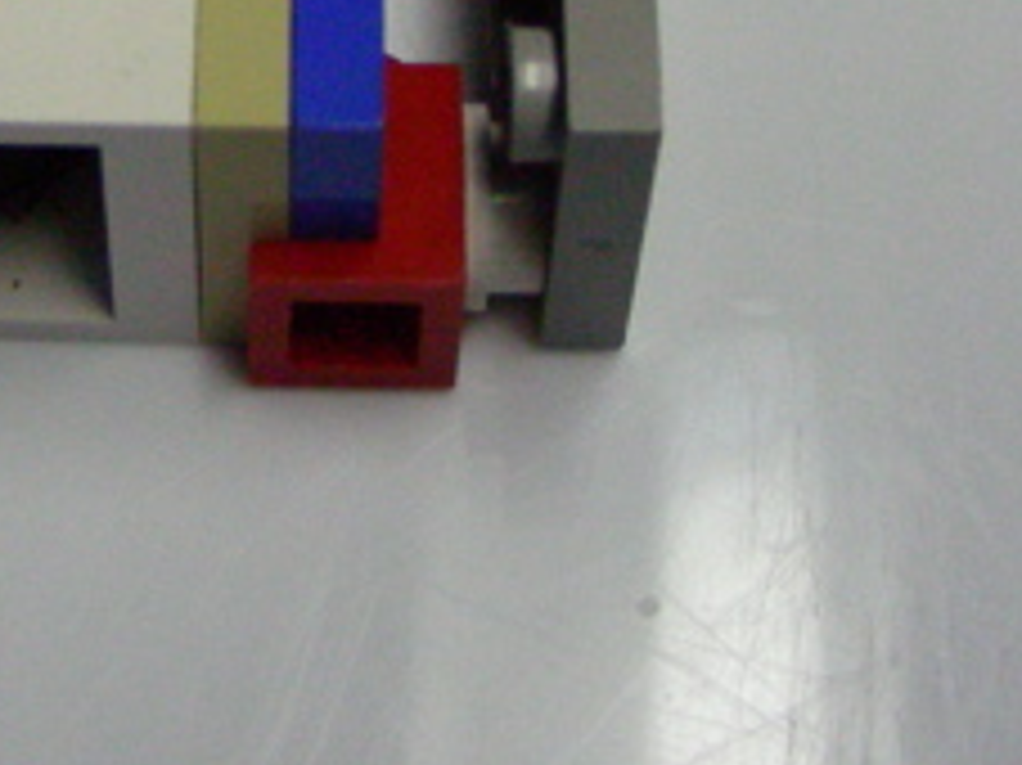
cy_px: -166
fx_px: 3157
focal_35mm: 107
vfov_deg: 13.4
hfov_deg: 18.2
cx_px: 185
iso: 400
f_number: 4
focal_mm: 6.3
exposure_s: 1/160
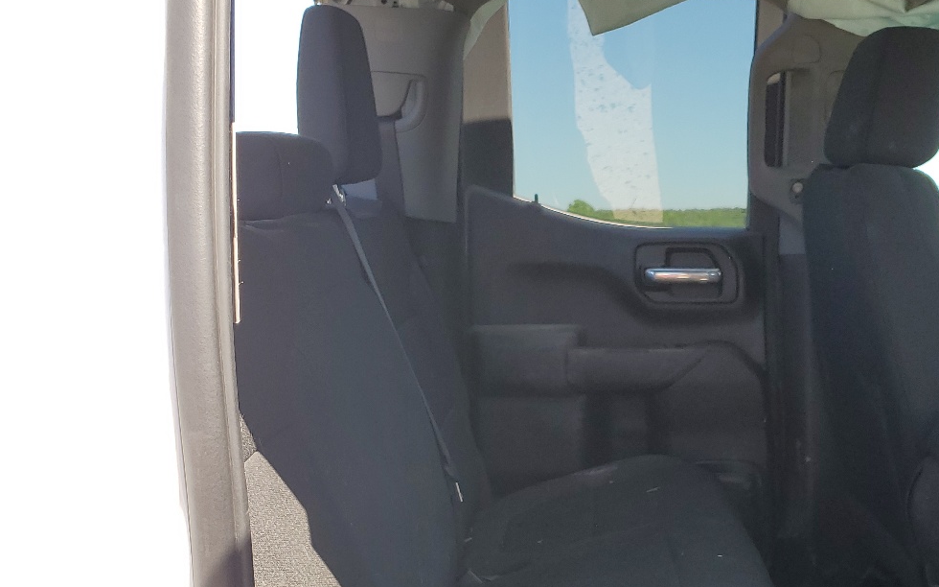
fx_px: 1151
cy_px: 538
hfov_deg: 43.8
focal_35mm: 45
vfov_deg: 27.5
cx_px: 612
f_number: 1.5
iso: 50
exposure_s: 1/667
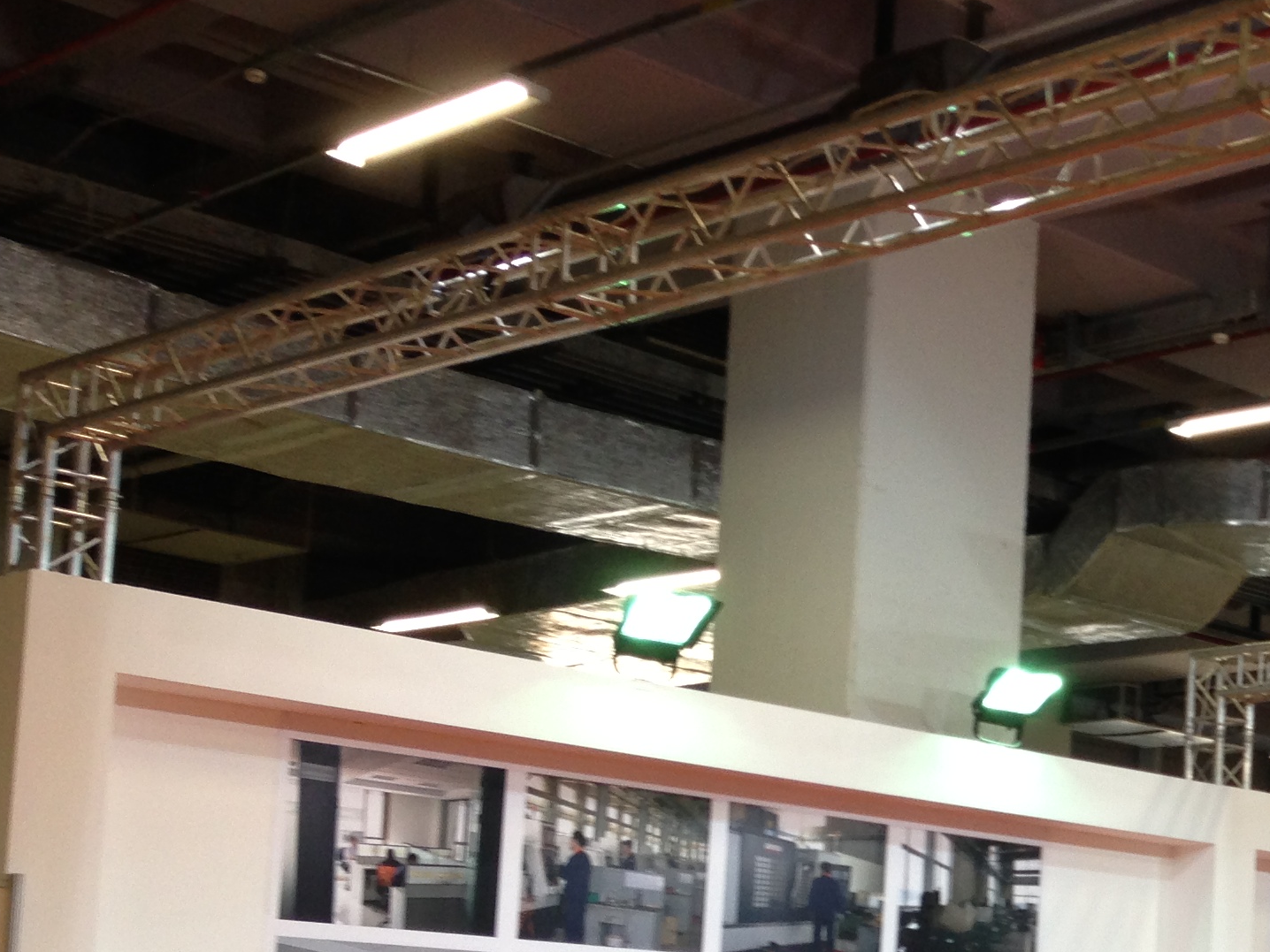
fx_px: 2752
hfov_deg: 24.3
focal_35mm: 75
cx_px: 1402
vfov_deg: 19.1
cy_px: 934
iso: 64
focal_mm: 4.13
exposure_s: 1/40
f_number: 2.4
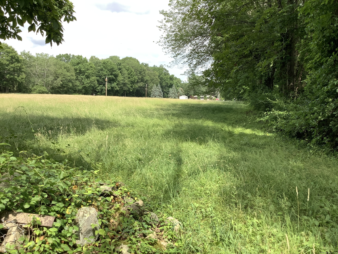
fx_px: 303
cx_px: 169
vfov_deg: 45.4
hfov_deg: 58.4
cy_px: 127
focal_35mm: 31
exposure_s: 1/554
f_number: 2.4
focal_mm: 3.3
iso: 25
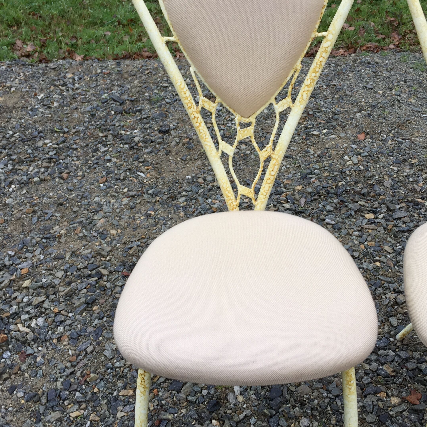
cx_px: 233
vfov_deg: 42.8
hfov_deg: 42.8
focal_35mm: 39
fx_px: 544
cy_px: 210
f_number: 2.2
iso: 40
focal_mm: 4.15
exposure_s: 1/50
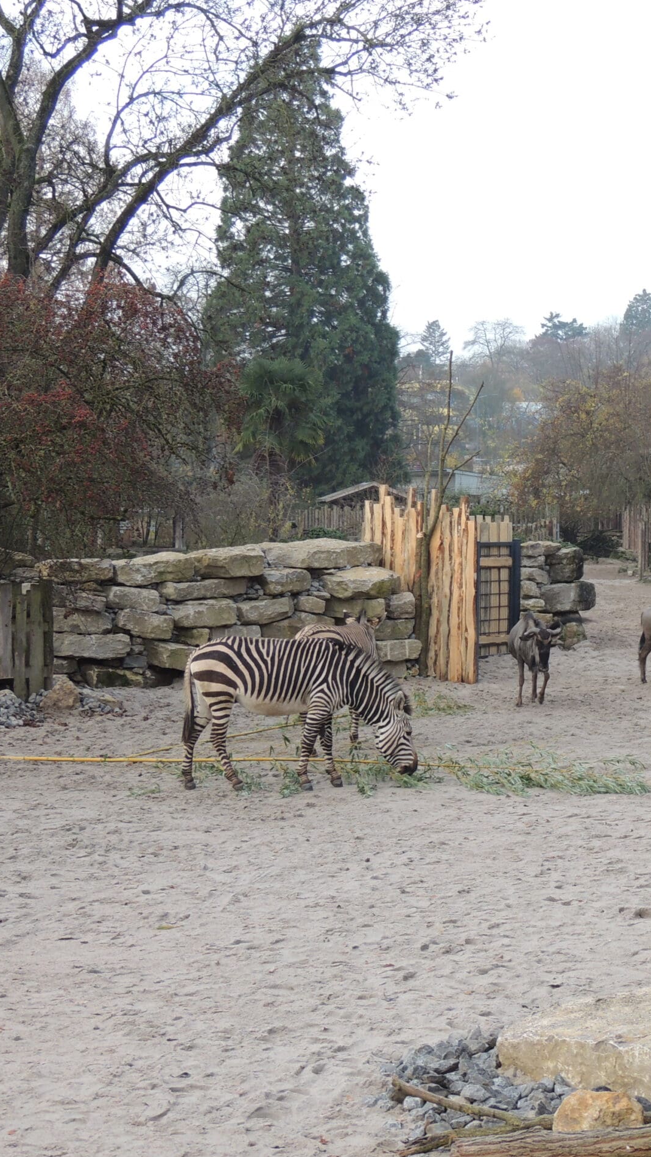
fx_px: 2117
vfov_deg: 30.6
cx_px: 610
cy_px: 578
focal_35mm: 69
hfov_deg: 17.2
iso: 100
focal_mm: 8.3
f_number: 3.5
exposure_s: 1/50
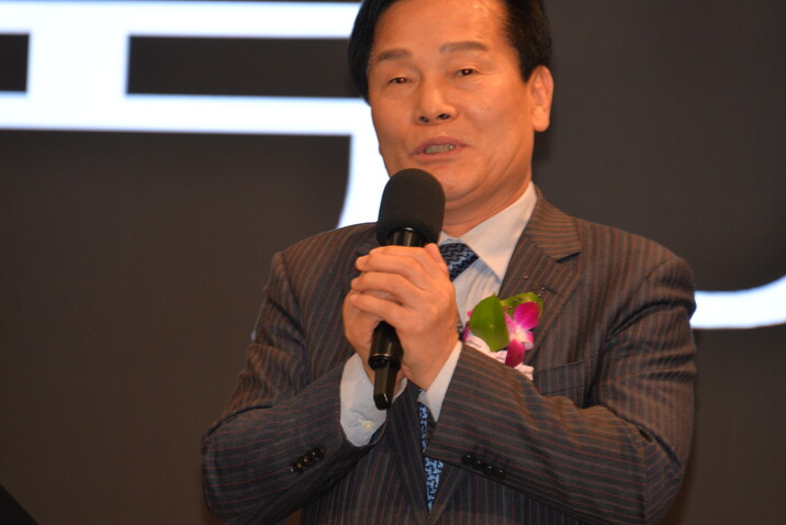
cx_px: 413
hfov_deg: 5.1
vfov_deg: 3.4
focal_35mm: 402
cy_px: 224
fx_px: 8780
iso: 800
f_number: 5.6
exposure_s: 1/60
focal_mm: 300
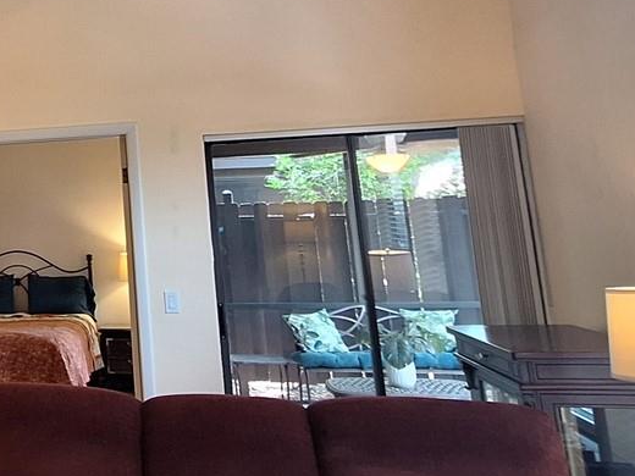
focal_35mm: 40
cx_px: -68
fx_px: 734
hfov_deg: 38.5
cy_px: 89
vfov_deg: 34.7
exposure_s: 1/40
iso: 100
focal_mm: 1.74
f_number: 2.2
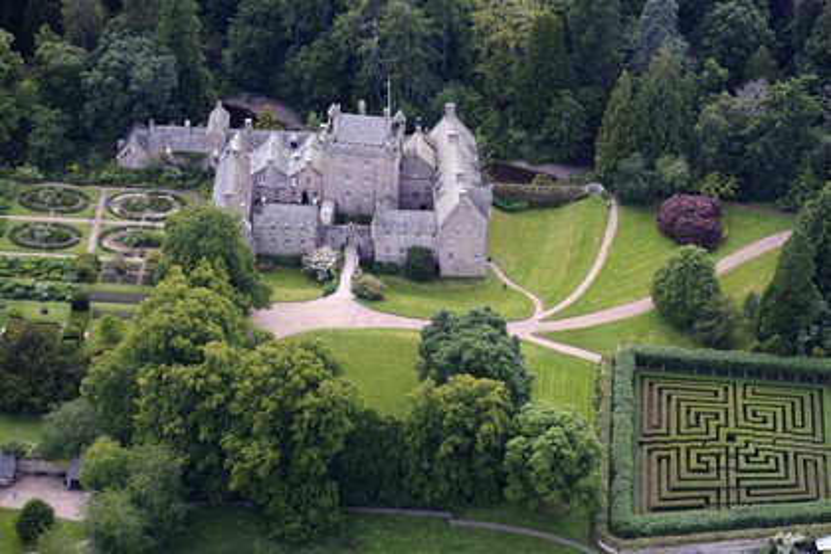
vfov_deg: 8.9
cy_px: 277
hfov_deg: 13.2
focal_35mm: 155
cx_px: 416
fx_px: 3578
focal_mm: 155
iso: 400
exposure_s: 1/800
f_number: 4.5
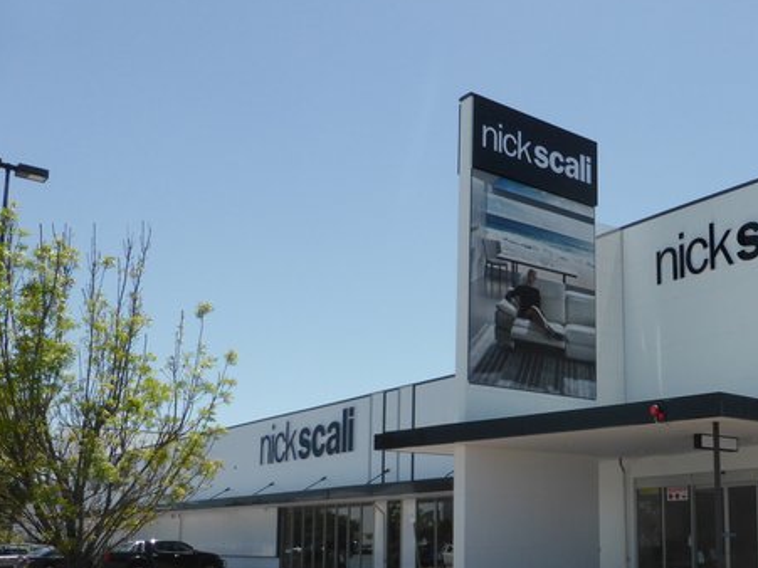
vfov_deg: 34.6
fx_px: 898
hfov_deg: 43.9
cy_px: 408
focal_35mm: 41
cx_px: 590
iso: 100
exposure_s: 1/1600
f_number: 3.3
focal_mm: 4.3
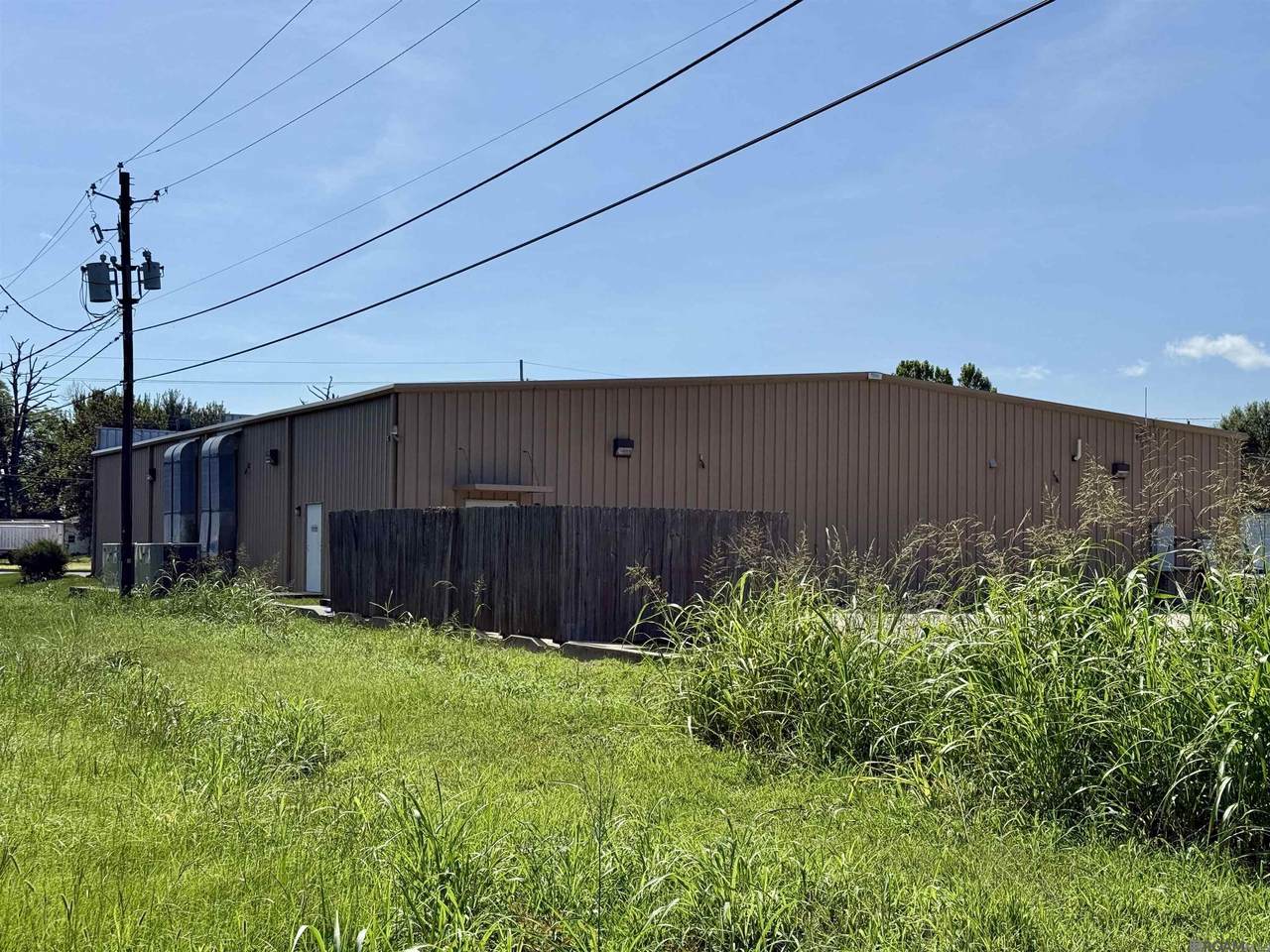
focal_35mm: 48
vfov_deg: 30.3
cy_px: 476
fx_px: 1761
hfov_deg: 39.7
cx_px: 635
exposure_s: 1/7874
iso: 64
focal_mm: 6.76
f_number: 1.78
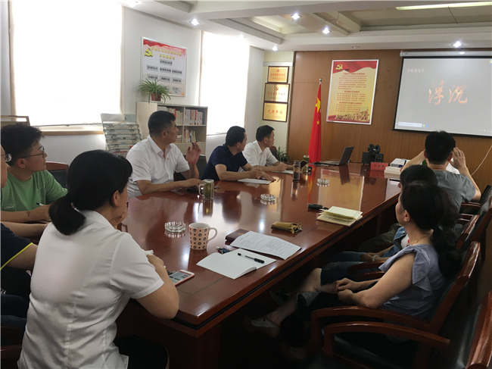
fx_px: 412
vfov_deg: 48.2
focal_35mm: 29
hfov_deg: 61.7
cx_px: 246
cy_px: 184
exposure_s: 1/33
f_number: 2.2
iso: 32
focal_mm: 4.15
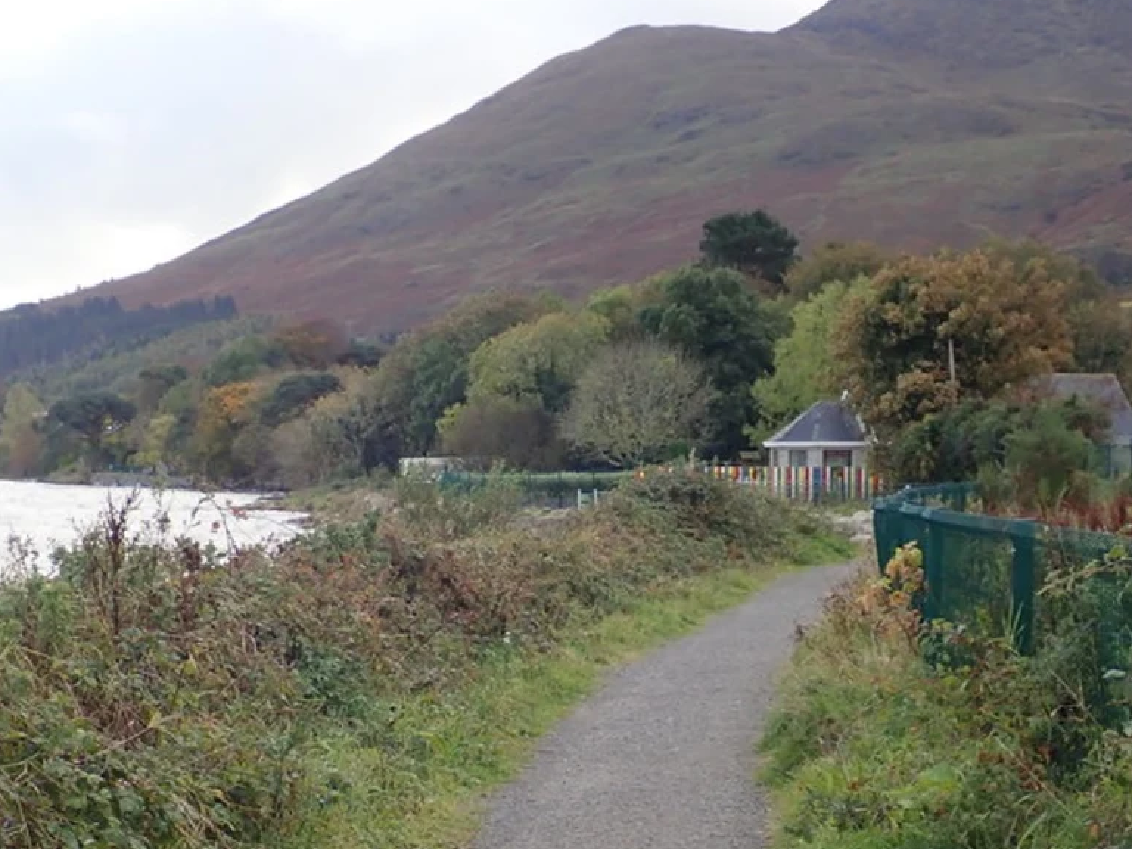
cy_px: 597
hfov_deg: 26.0
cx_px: 481
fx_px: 2453
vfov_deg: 19.5
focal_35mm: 75
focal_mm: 7.34
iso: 200
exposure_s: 1/640
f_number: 2.8
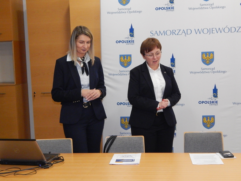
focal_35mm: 55
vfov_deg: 26.6
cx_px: 120
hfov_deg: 34.9
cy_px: 90
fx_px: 383
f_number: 3.8
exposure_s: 1/100
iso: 800
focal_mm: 9.7
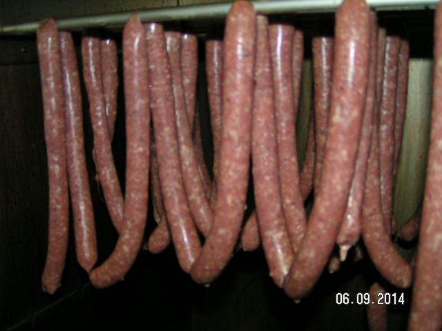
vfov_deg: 37.7
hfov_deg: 49.0
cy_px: 166
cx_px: 221
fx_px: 485
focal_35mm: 38
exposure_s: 1/40
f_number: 2.8
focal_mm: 5.8
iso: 200
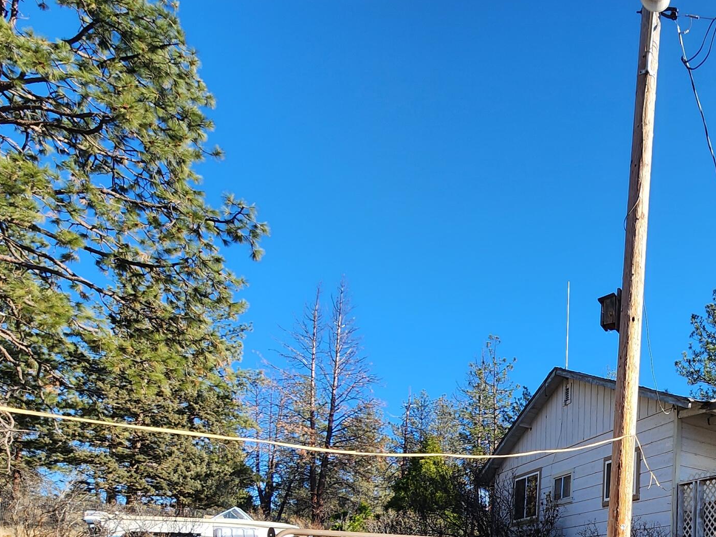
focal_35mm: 28
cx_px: 675
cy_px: 572
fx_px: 579
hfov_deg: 53.4
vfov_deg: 41.2
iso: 50
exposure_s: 1/825
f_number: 2.2
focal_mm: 2.2
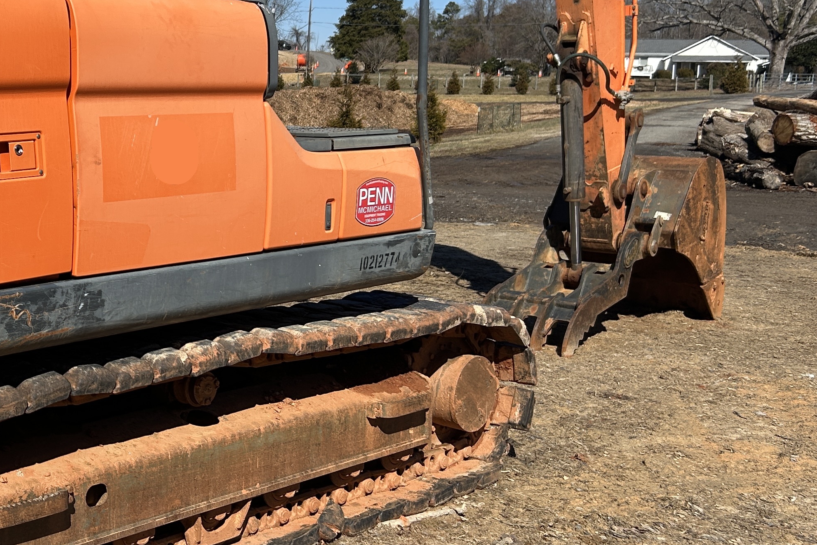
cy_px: 194
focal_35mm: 55
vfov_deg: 24.5
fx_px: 1248
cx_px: 35
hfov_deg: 33.7
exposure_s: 1/4831
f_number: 1.5
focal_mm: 5.7
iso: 50
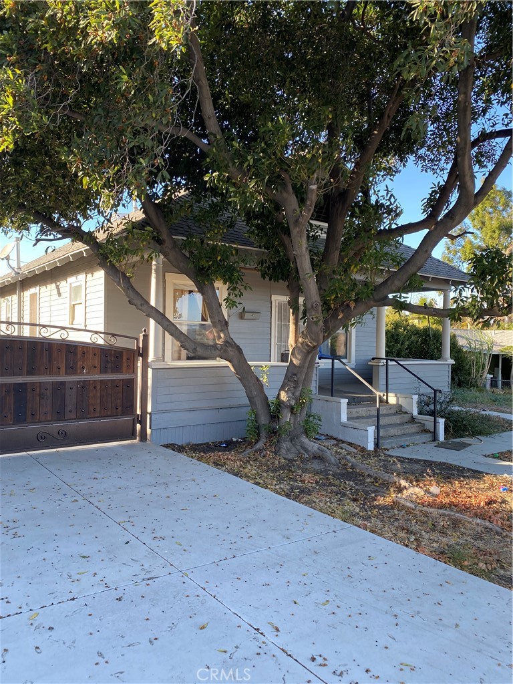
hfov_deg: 53.1
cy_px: 342
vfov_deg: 67.3
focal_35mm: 26
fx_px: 514
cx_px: 256
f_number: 1.8
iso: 32
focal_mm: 4.25
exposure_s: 1/208
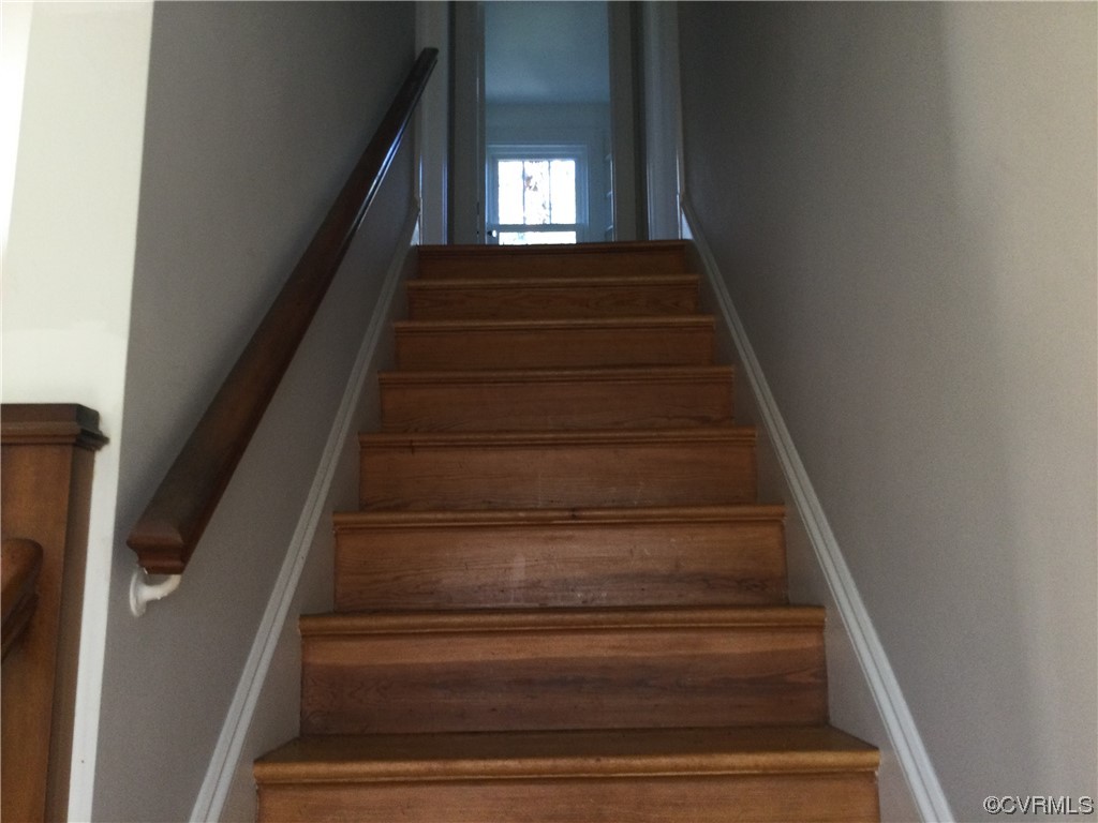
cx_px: 549
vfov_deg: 45.4
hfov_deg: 58.4
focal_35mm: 31
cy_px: 412
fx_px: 983
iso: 64
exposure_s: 1/30
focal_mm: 3.3
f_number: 2.4
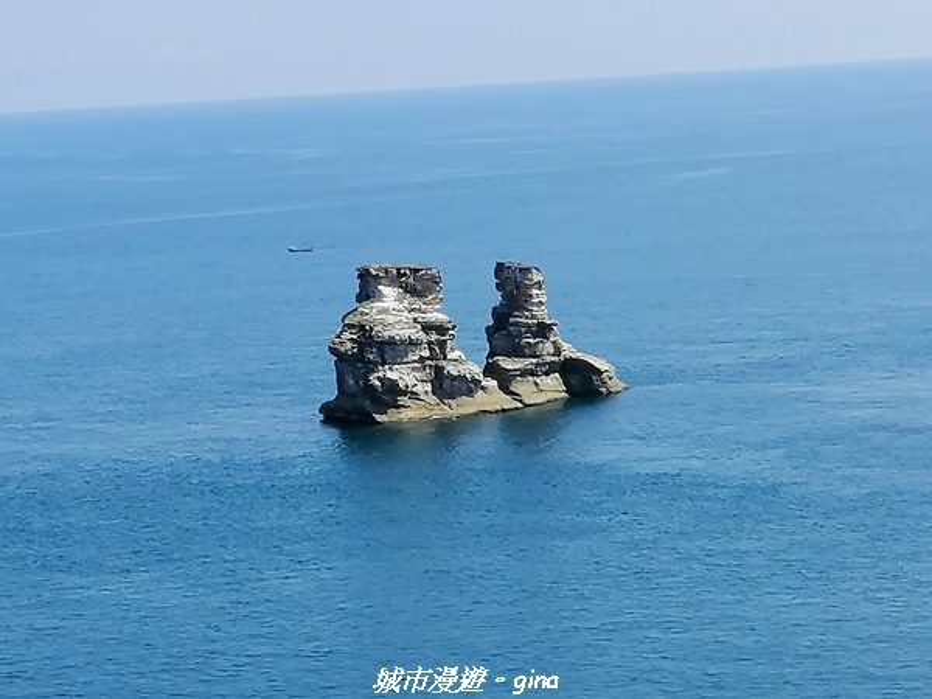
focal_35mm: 122
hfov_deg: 16.1
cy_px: 350
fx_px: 3285
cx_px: 466
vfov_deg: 12.1
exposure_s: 1/1163
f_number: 2.2
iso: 50
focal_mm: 3.81
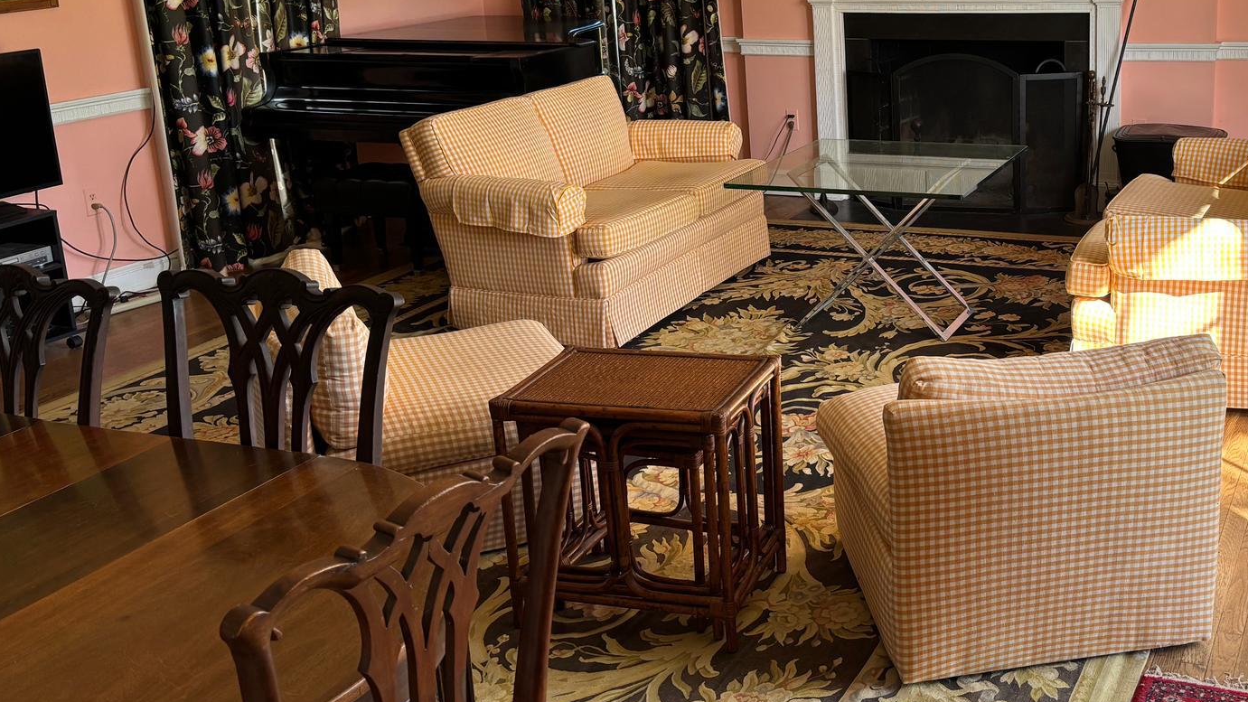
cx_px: 906
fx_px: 1390
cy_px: 235
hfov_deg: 46.9
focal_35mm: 42
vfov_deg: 28.2
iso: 80
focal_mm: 5.96
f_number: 1.6
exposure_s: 1/121
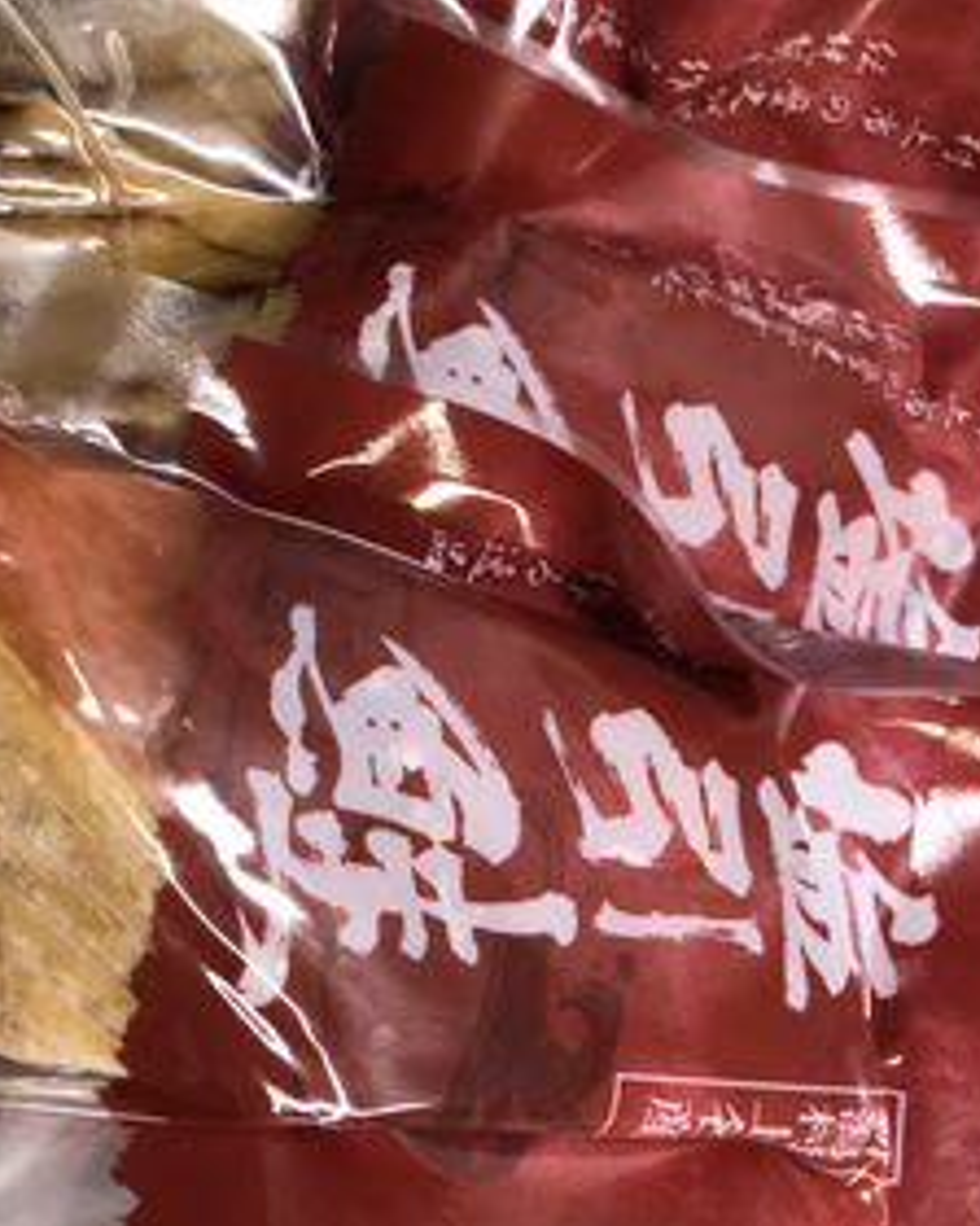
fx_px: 1414
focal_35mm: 39
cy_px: 582
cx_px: 302
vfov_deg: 46.8
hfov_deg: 37.7
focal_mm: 3.99
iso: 200
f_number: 1.8
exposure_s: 1/50
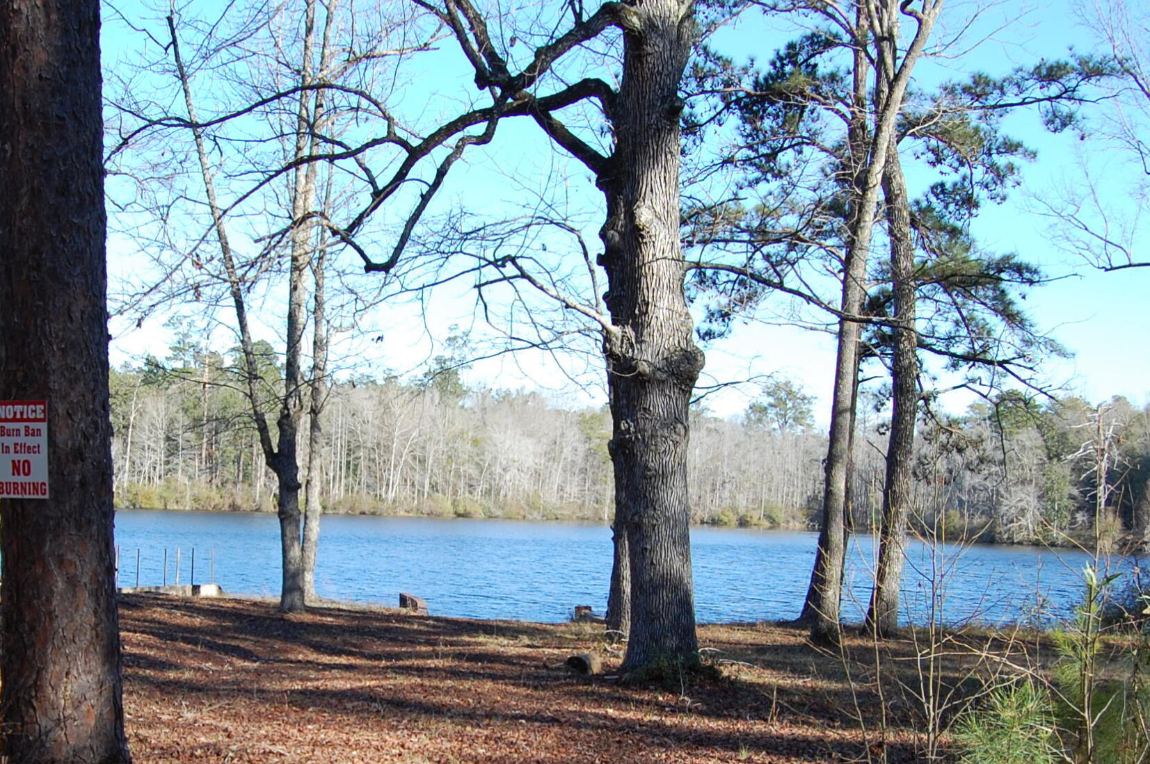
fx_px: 1564
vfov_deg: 27.0
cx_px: 408
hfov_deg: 40.0
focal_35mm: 49
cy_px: 598
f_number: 7.1
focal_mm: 18
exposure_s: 1/200
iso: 200
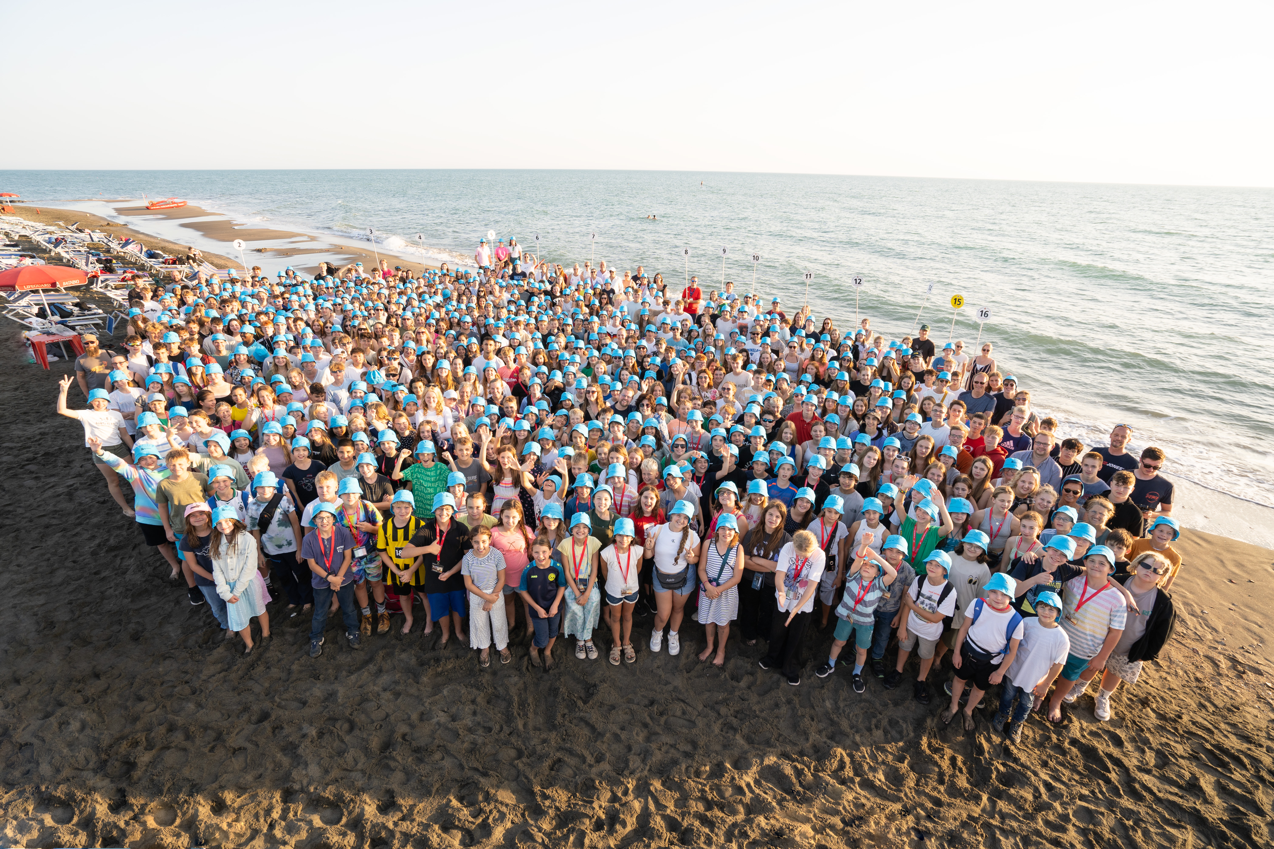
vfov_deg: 73.7
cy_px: 424
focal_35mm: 16
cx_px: 637
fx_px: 566
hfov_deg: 96.7
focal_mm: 16
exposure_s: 1/100
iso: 100
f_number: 6.3
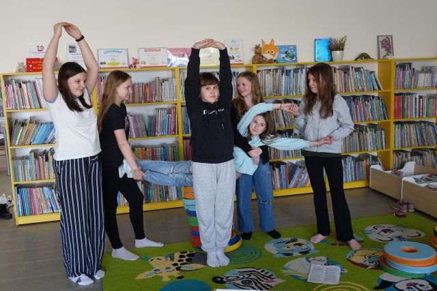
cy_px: 146
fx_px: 461
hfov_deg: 50.7
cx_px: 218
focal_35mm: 38
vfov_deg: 35.1
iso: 160
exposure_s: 1/40
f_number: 2.8
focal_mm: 13.94
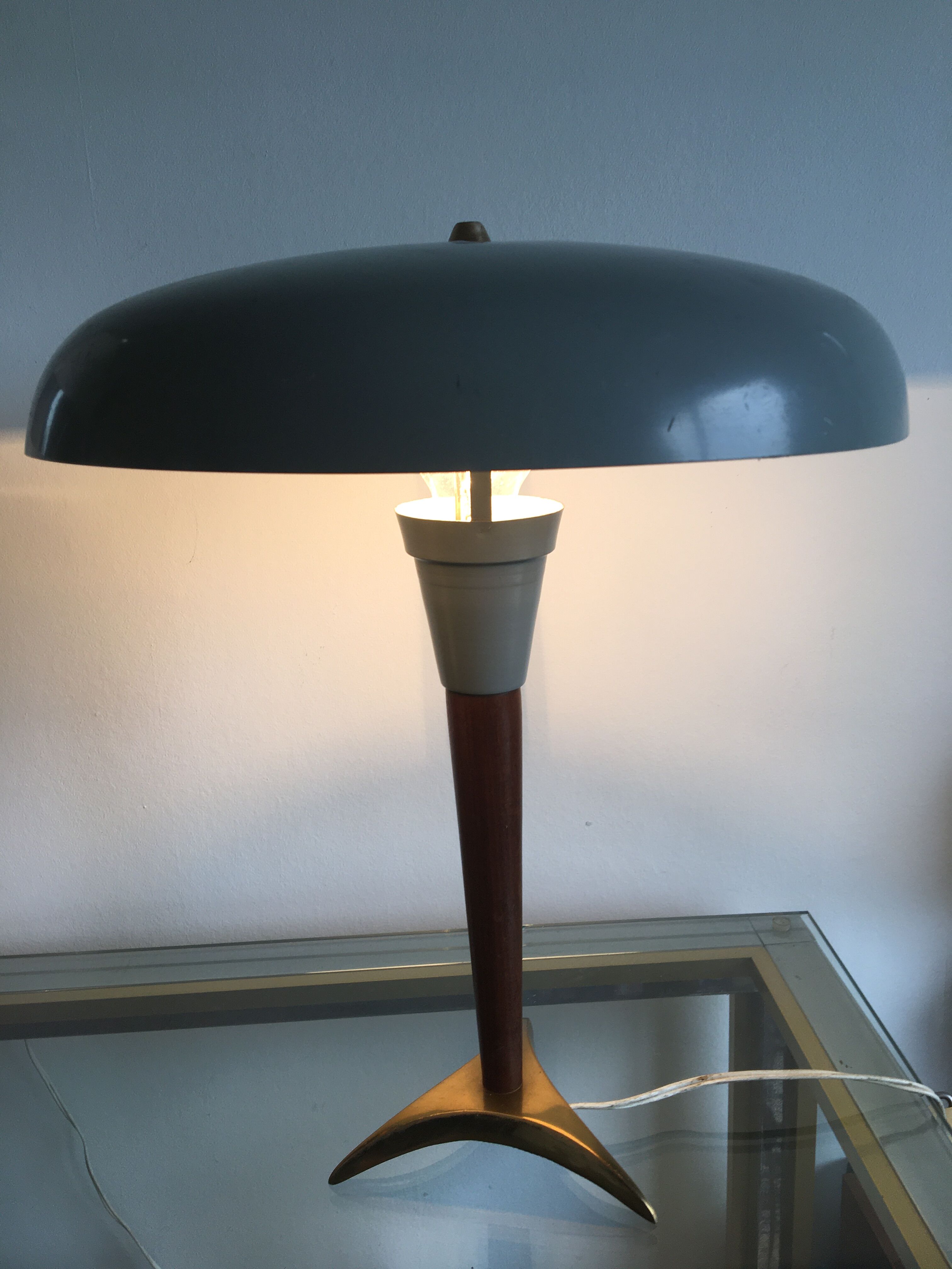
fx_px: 1063
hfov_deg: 48.2
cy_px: 634
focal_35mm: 29
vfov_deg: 61.7
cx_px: 476
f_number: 2.2
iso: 32
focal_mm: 4.15
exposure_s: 1/100
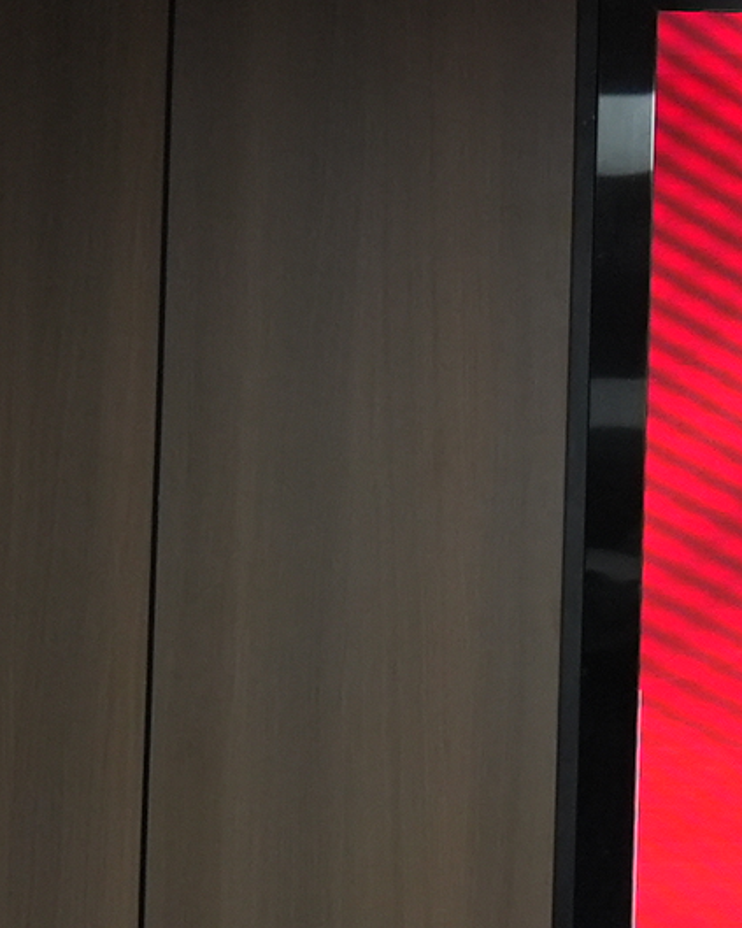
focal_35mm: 261
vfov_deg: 7.4
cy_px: 1046
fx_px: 7167
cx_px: 2482
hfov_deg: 5.5
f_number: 4.5
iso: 1000
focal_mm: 42
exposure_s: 1/250
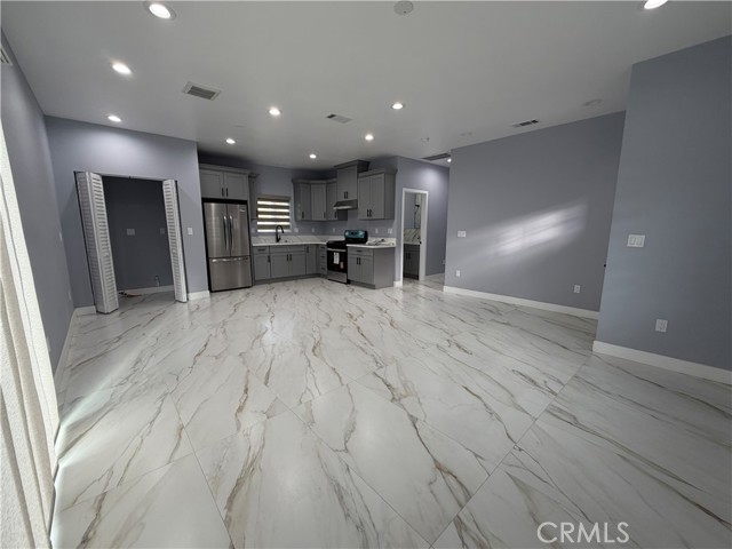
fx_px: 296
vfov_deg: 85.7
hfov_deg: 102.1
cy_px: 274
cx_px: 366
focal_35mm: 14
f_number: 2.2
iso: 100
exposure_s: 1/120
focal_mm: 2.22
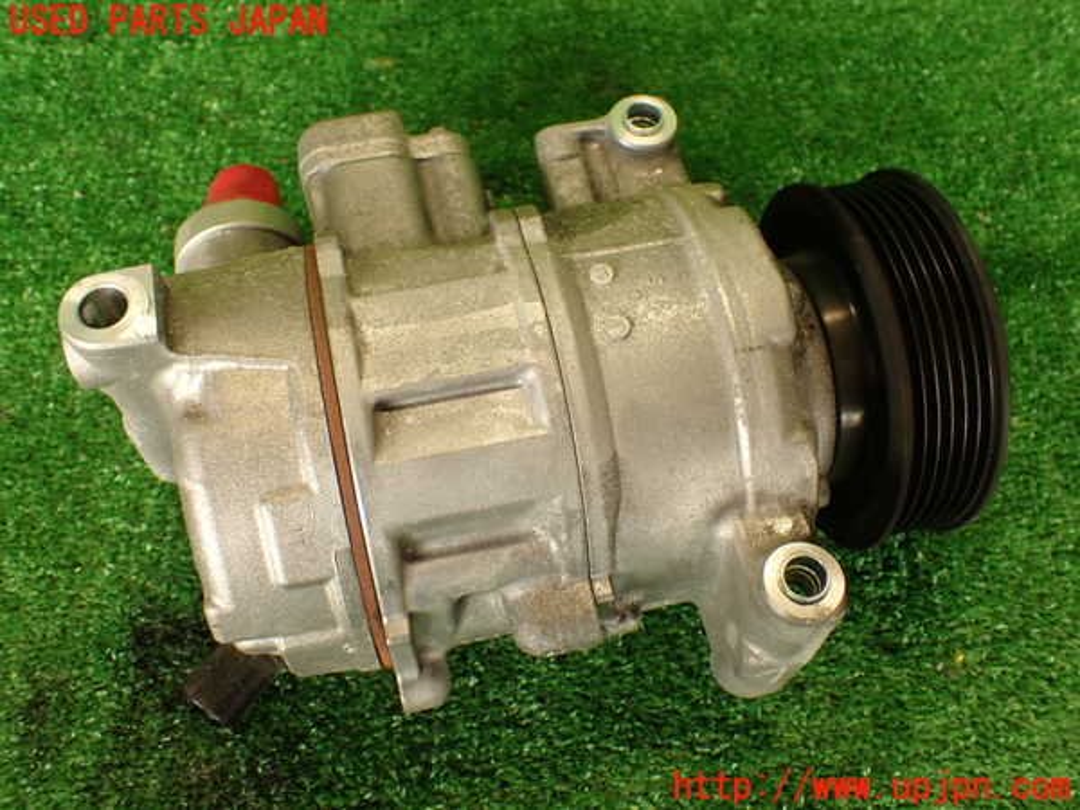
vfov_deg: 39.7
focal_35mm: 36
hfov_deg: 51.4
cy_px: 405
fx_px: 1123
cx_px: 540
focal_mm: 6.37
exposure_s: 1/40
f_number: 2.5
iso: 200
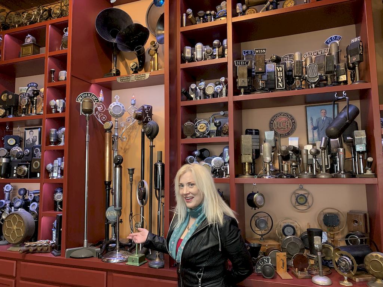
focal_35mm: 26
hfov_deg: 67.3
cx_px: 192
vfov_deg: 53.1
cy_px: 144
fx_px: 288
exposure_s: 1/60
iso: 250
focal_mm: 4.25
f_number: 1.8
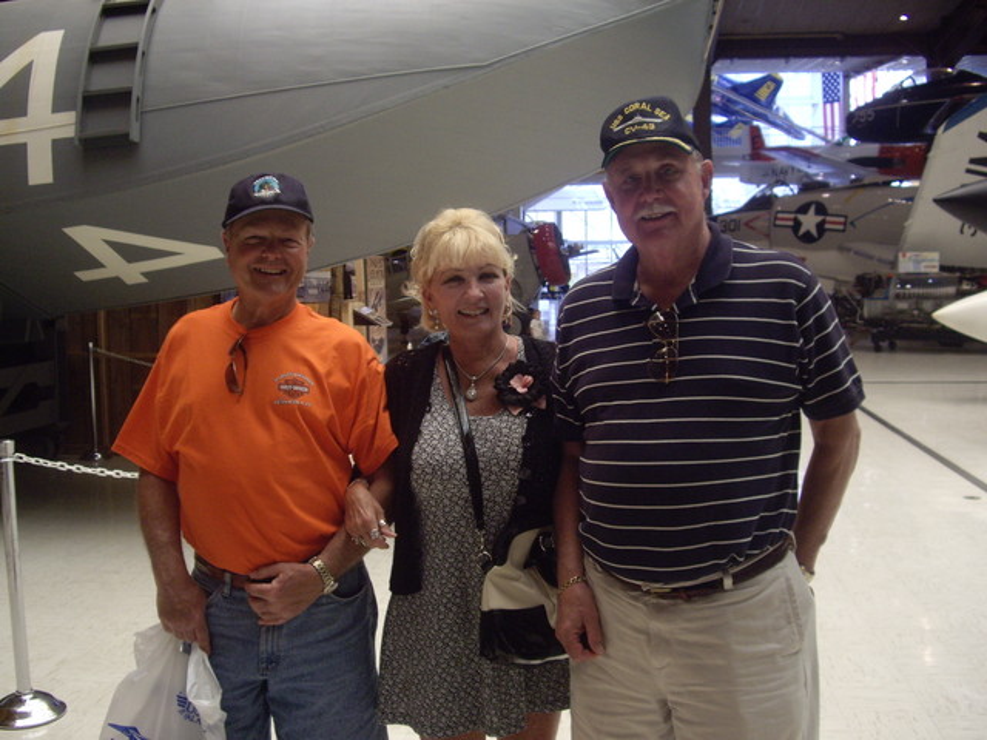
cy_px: 370
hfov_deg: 49.0
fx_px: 1083
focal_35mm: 38
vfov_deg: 37.7
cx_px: 494
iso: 200
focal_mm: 7.9
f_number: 2.8
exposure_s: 1/60
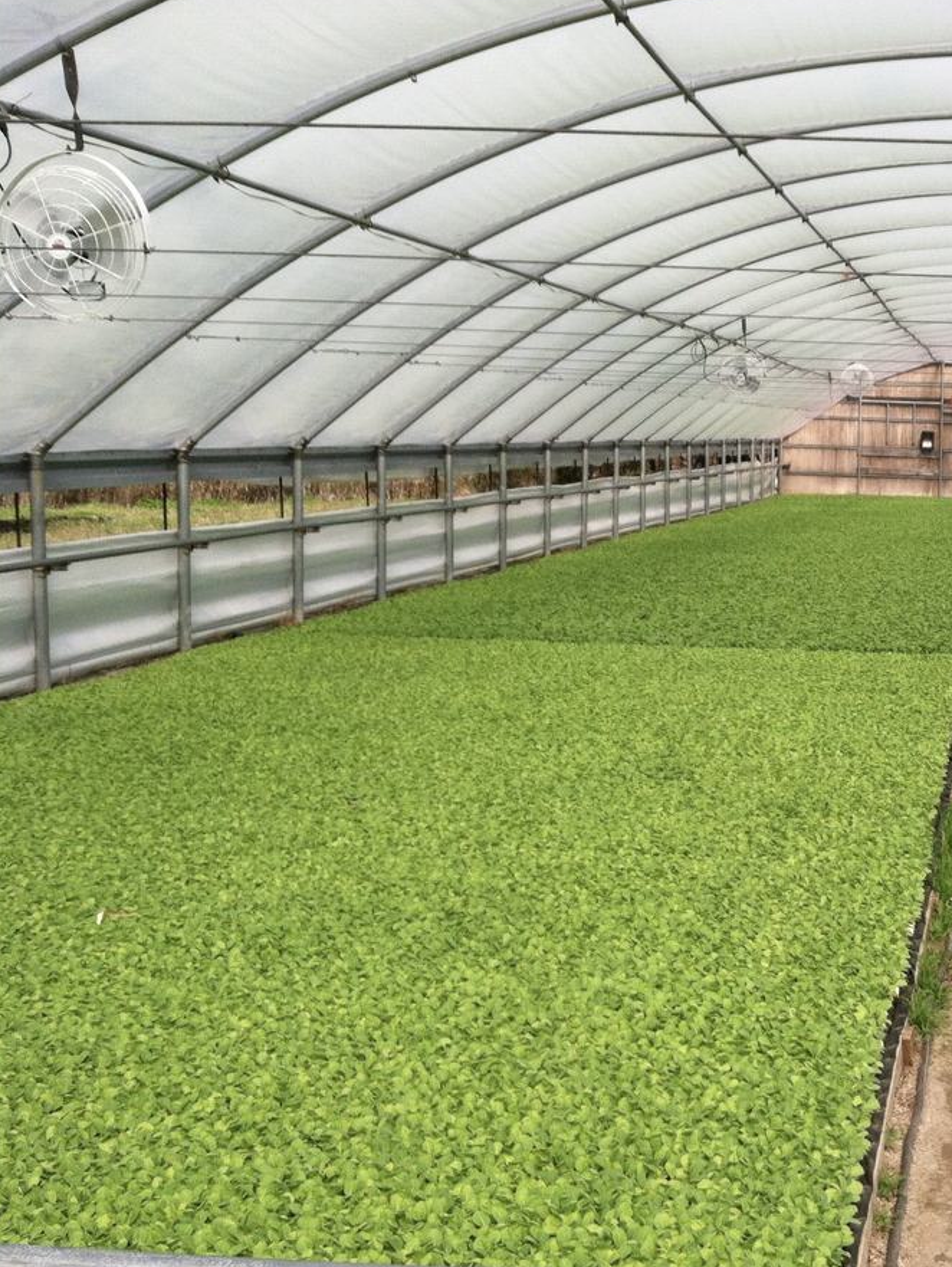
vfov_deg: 50.1
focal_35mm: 37
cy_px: 605
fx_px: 1355
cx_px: 492
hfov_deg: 38.7
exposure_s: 1/1200
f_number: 2.8
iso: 80
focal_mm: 3.85
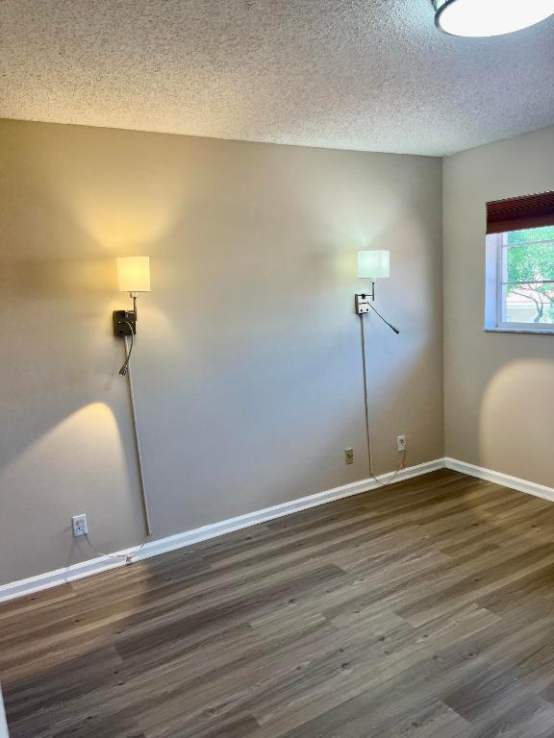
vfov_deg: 67.3
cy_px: 369
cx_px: 277
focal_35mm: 26
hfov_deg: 53.1
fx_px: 555
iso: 64
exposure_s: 1/120
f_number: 1.6
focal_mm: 5.1
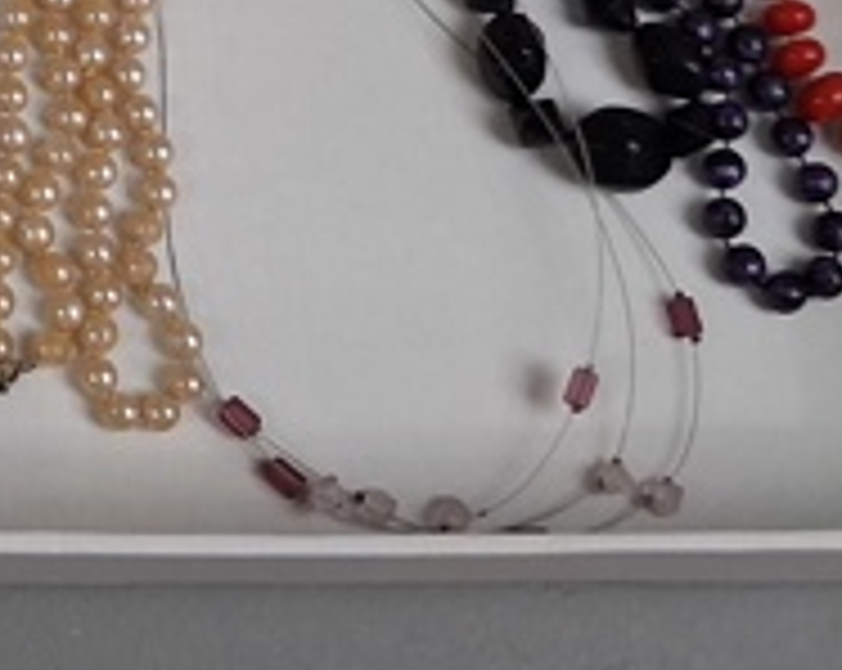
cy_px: -247
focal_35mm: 113
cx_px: -338
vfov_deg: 13.1
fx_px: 2812
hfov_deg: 15.9
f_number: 1.8
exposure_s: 1/100
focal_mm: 4
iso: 320
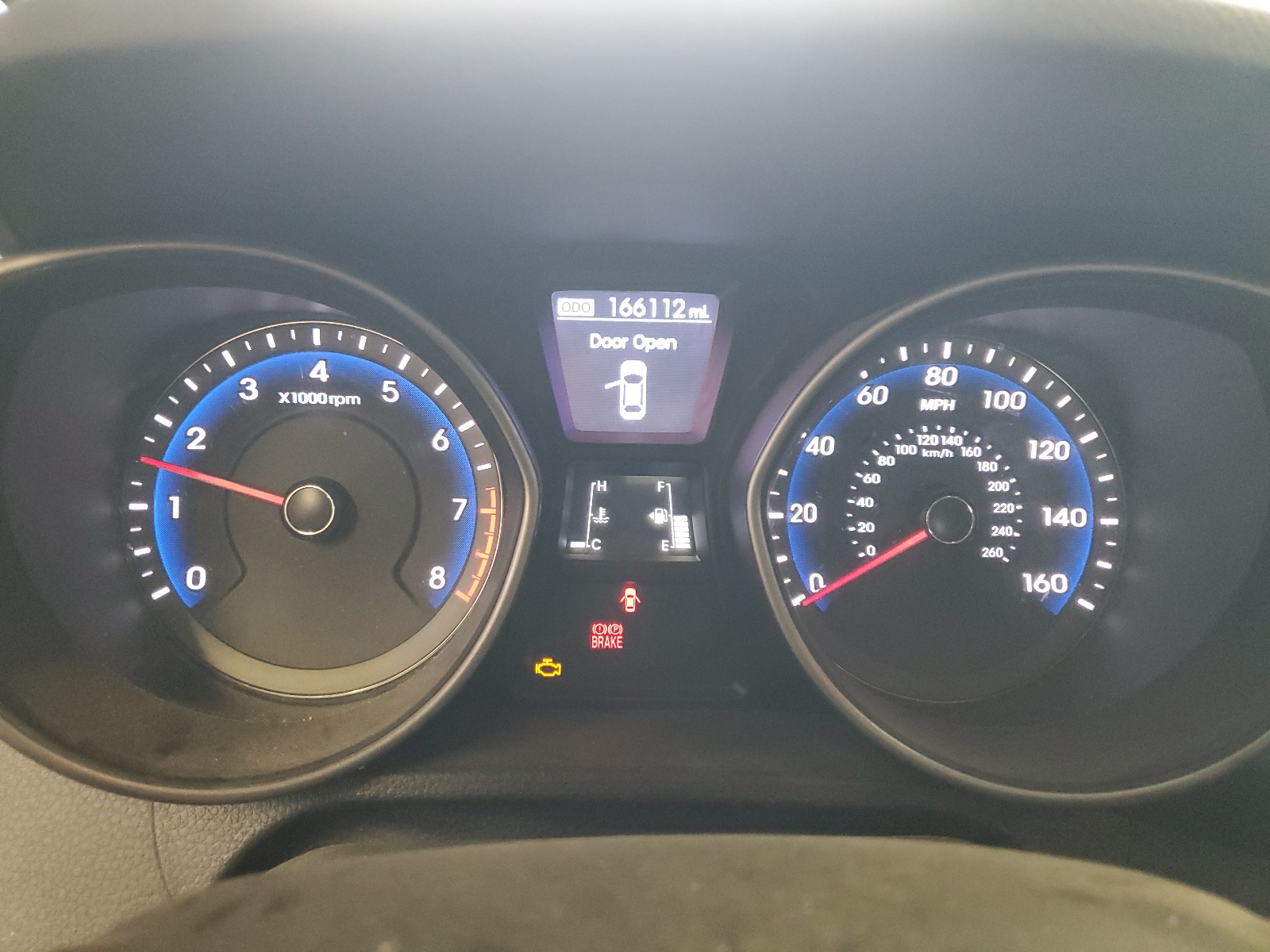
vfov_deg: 53.1
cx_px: 635
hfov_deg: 67.3
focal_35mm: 26
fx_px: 954
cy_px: 476
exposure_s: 1/40
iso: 321
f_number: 1.5
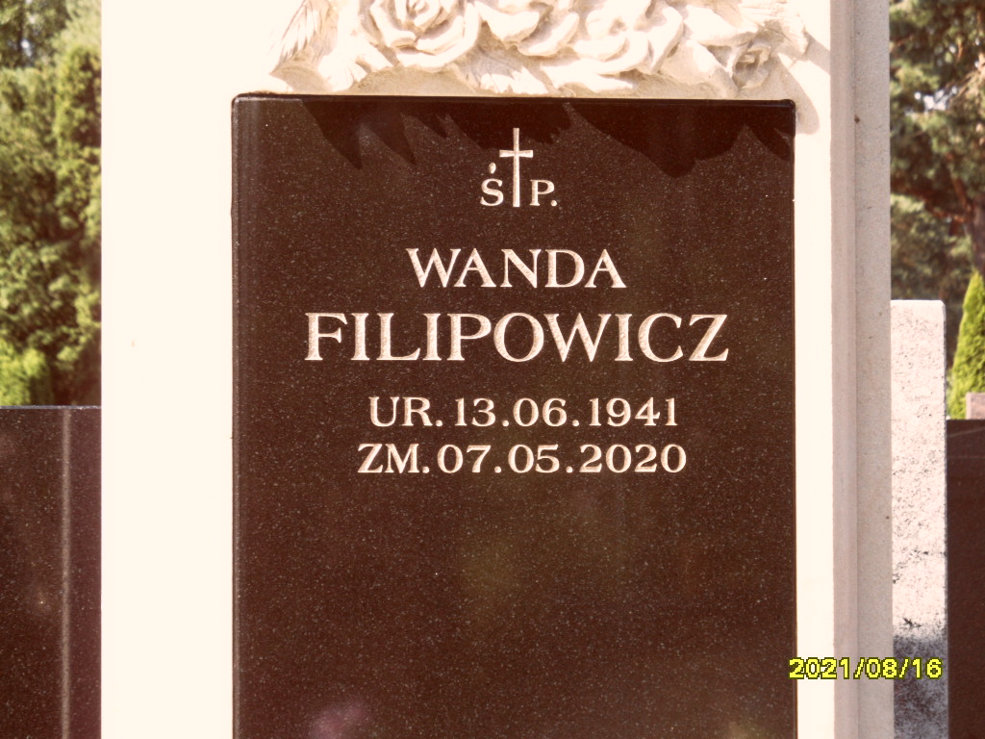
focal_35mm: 120
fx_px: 3415
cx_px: 492
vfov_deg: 12.3
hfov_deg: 16.4
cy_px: 370
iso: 80
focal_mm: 20
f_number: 4.4
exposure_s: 1/180
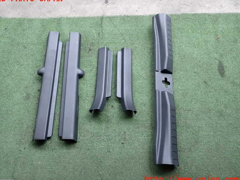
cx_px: 113
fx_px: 222
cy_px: 89
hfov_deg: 56.8
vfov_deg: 44.1
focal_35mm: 32
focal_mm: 5.4
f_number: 2.3
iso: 125
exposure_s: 1/125
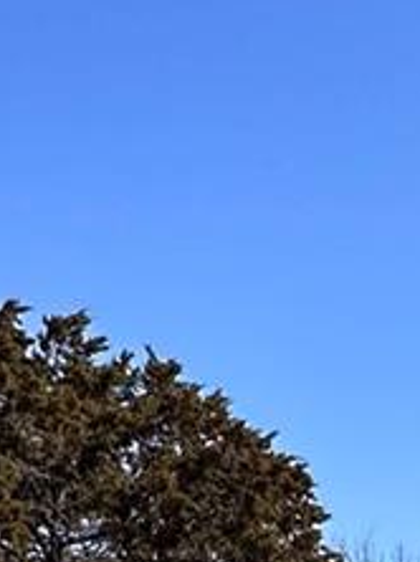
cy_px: 1167
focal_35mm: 97
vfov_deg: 15.5
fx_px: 1572
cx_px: 719
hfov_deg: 13.8
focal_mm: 2.22
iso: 50
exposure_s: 1/1473
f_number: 2.2
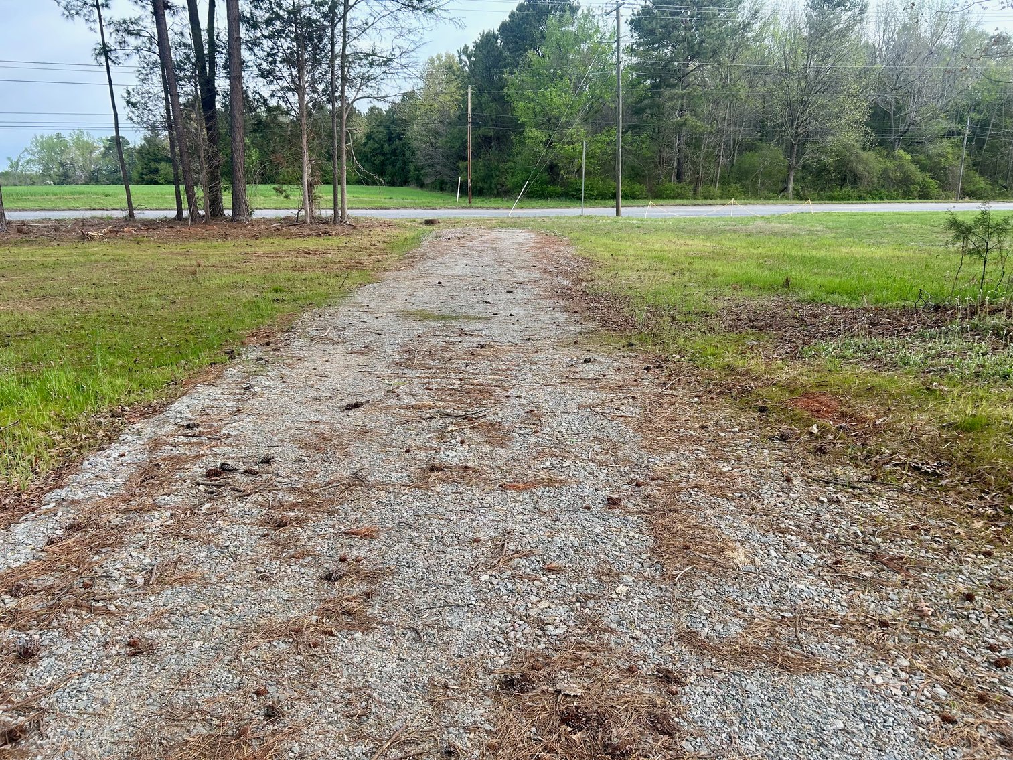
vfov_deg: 53.1
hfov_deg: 67.3
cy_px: 380
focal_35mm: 26
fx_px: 761
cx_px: 506
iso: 50
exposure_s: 1/743
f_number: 1.5
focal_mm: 5.7
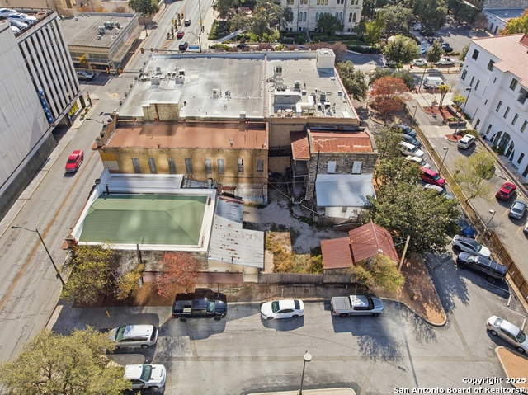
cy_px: 198
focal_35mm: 24
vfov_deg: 56.8
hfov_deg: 71.6
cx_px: 264
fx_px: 366
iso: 100
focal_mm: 4.5
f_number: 2.8
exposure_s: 1/1147
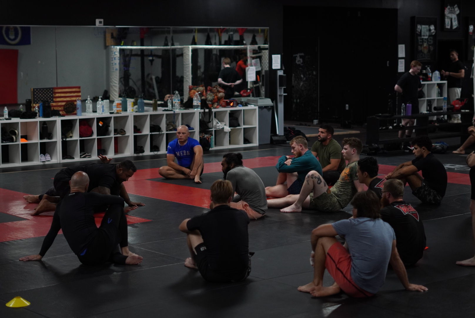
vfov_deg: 18.2
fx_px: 990
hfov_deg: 27.0
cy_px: 159
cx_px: 238
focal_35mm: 75
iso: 800
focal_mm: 50
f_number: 1.8
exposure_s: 1/400
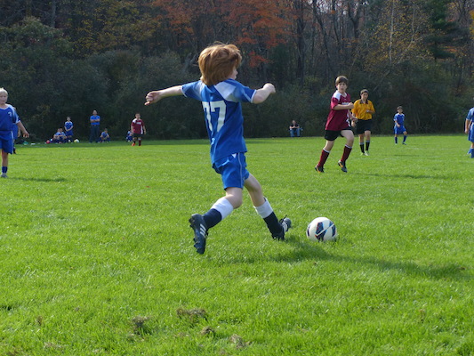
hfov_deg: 27.0
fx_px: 986
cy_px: 178
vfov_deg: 20.4
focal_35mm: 72
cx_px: 237
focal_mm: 13
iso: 200
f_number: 2.8
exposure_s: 1/500
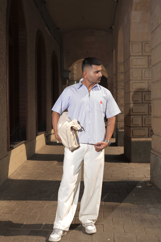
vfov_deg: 53.1
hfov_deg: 36.9
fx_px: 241
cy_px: 122
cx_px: 82
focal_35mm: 36
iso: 50
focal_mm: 35
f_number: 5.6
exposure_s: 1/400
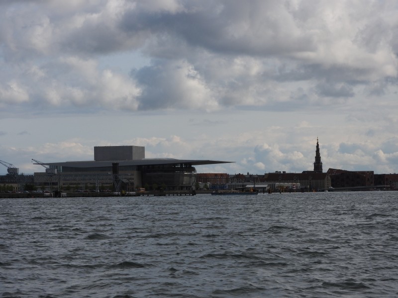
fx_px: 1437
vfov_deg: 11.9
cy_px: 149
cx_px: 199
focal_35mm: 125
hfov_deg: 15.8
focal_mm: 22.4
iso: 100
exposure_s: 1/1250
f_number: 5
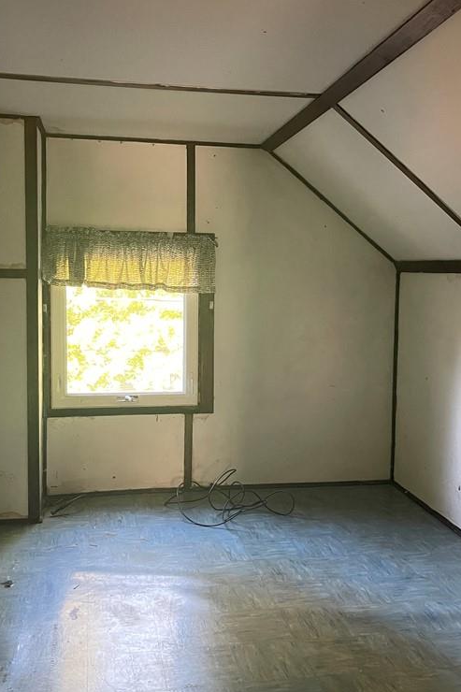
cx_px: 245
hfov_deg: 36.8
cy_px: 343
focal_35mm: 36
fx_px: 692
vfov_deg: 53.1
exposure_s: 1/43
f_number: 1.6
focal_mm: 5.1
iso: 500
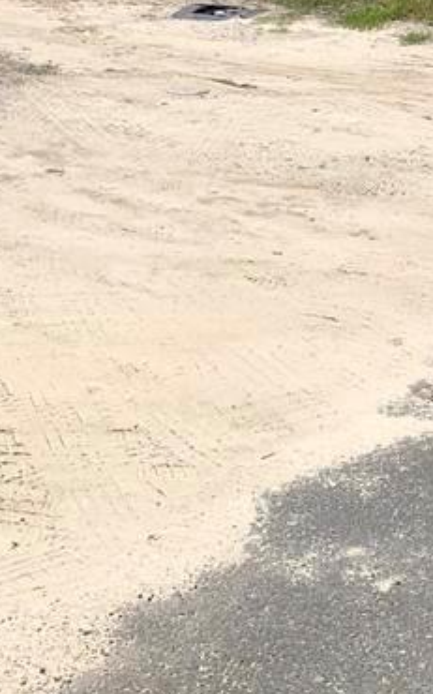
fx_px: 1455
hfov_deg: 15.9
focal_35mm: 77
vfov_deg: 24.9
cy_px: -75
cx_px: 602
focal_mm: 3.99
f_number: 1.8
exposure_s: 1/3436
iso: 25
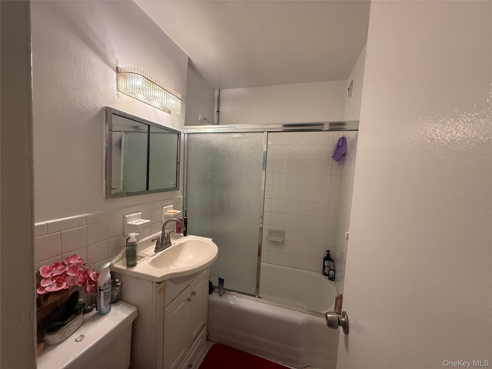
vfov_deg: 85.7
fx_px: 199
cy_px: 184
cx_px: 246
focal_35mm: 14
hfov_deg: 102.1
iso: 320
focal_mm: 2.22
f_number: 2.2
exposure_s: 1/120
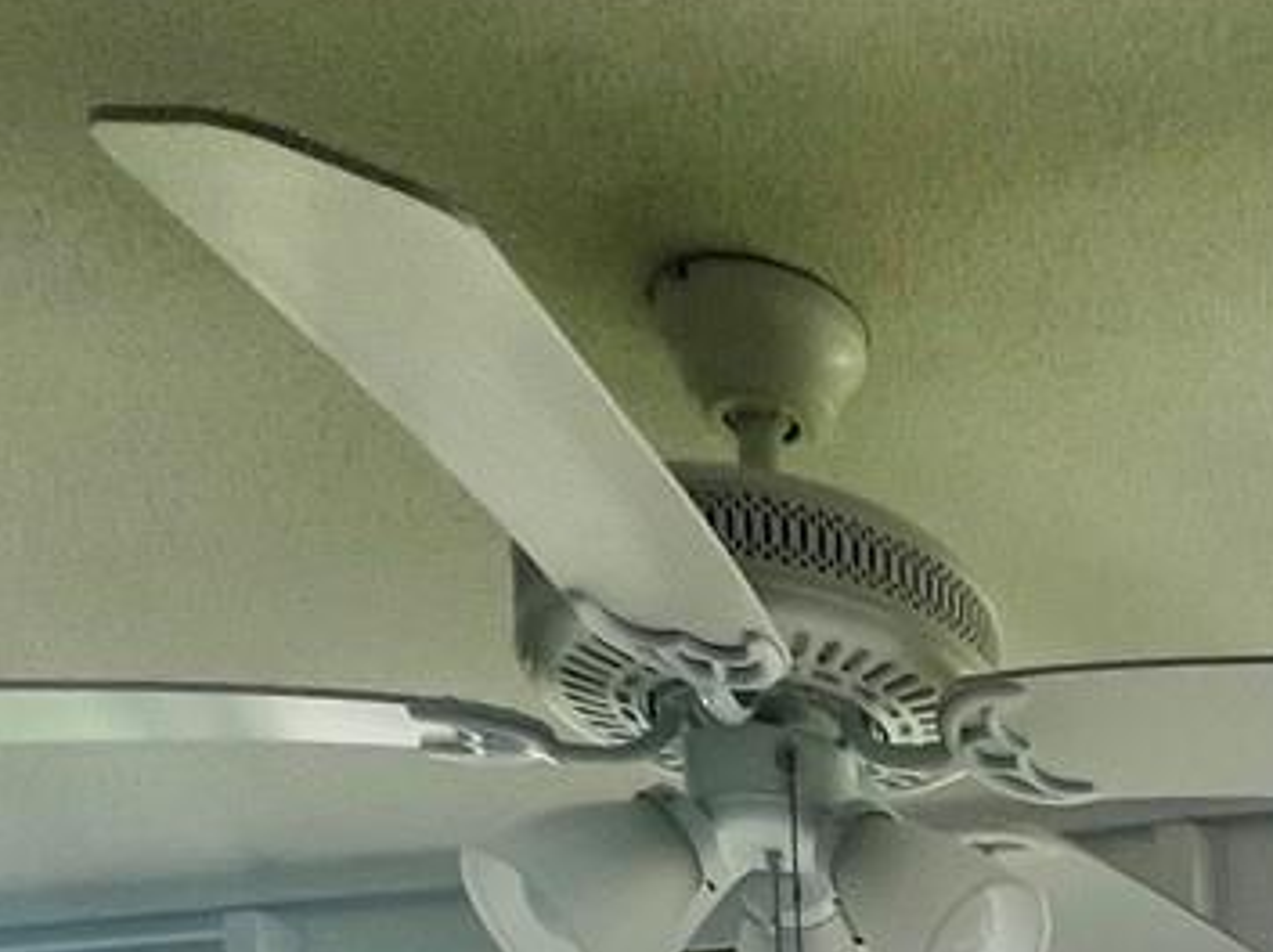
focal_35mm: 59
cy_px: 1998
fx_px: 2168
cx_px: 1670
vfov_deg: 16.9
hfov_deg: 27.2
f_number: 1.8
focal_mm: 1.57
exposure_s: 1/238
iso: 32
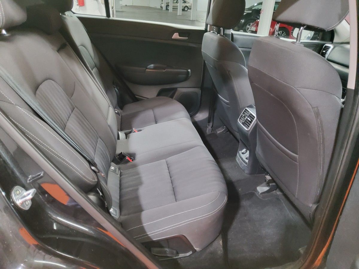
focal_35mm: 26
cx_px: 180
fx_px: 270
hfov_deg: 67.3
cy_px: 134
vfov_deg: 53.1
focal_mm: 3.08
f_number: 2
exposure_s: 1/25
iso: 1000
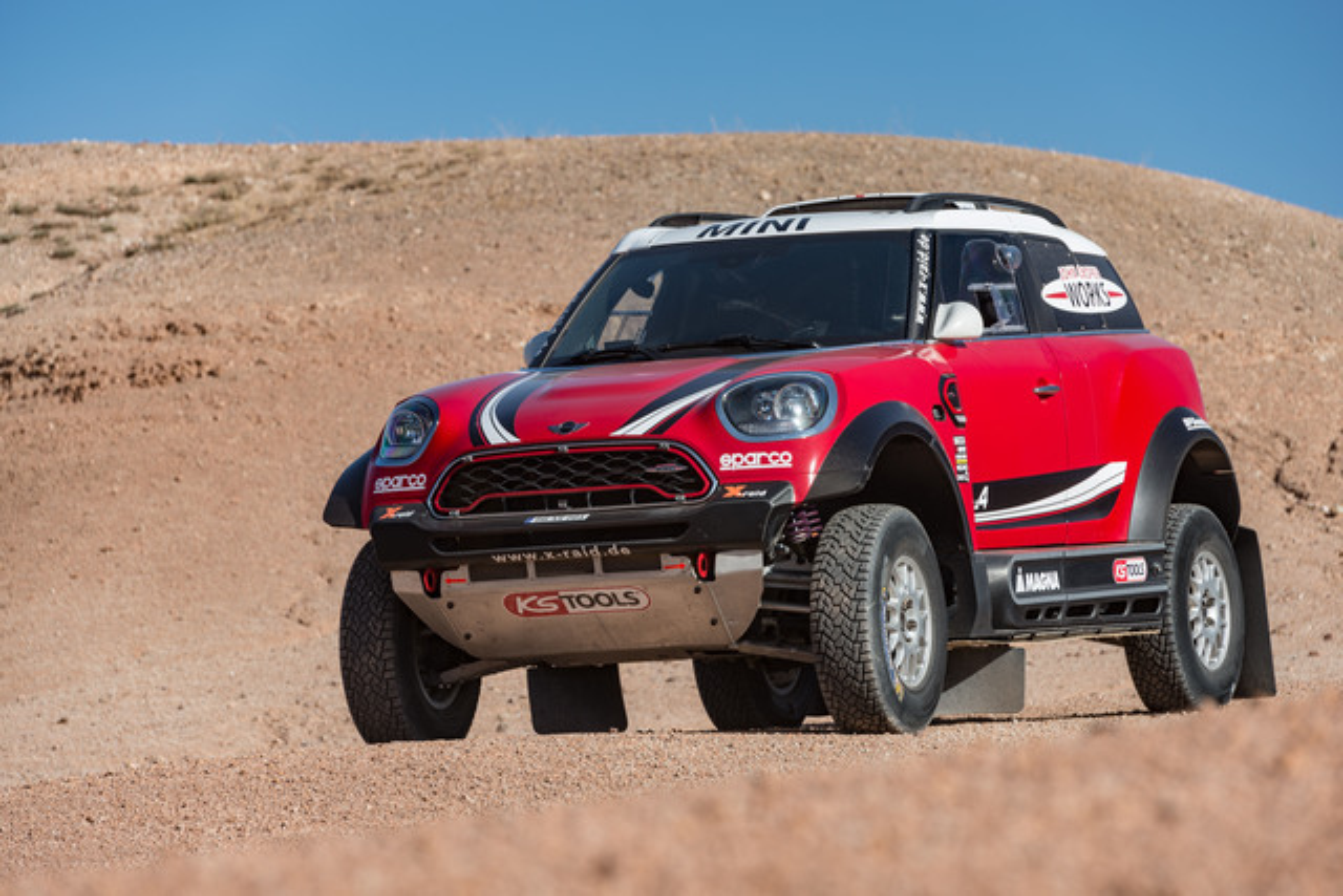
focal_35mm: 200
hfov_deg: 10.3
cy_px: 448
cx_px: 672
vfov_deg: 6.9
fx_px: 7462
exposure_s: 1/100
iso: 100
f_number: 7.1
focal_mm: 200
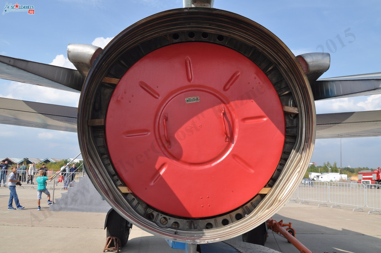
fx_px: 317
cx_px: 190
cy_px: 126
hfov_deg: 62.0
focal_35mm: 30
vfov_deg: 43.5
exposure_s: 1/400
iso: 200
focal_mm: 20
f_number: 8
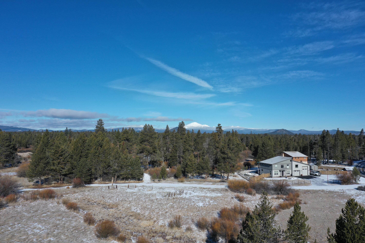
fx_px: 284
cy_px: 122
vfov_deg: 46.4
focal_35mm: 28
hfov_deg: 65.5
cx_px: 182
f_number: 6.3
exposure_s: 1/640
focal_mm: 10.26
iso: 100
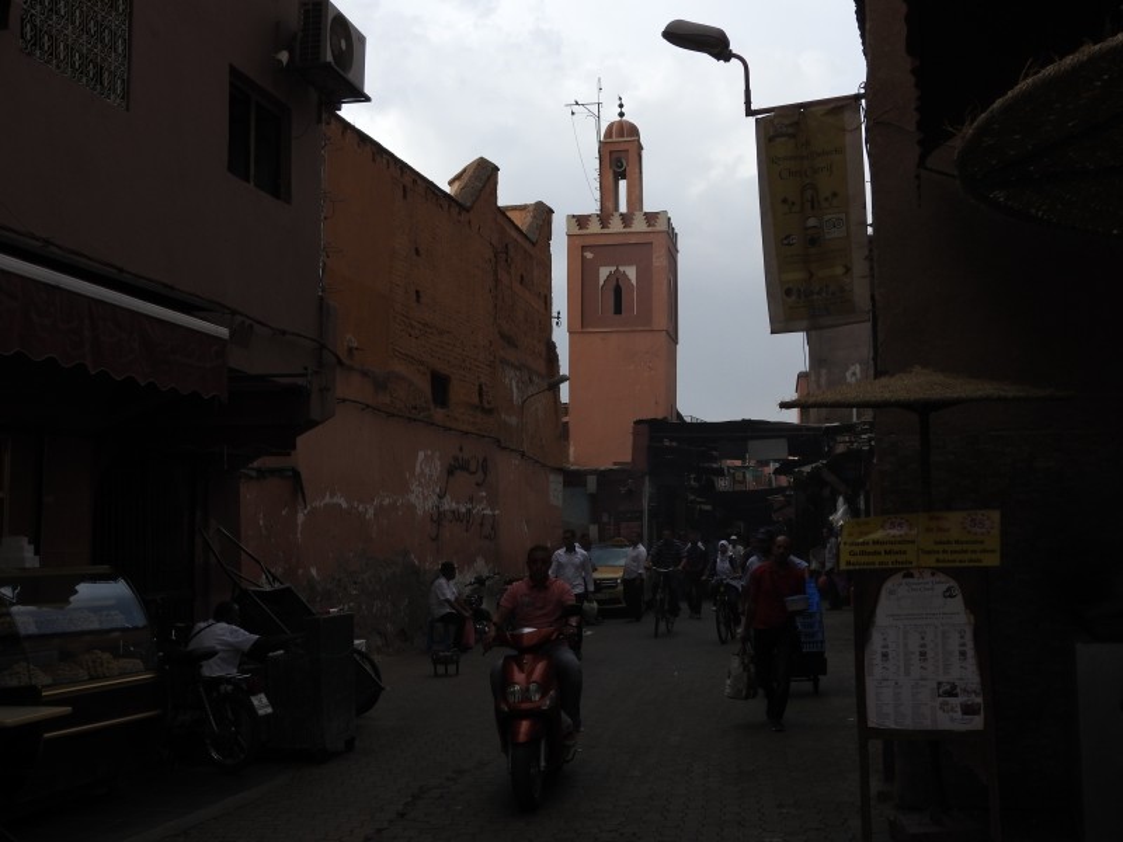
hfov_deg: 46.8
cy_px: 421
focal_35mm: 40
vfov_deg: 36.0
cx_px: 562
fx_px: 1298
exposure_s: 1/1000
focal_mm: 7.2
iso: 100
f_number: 3.8
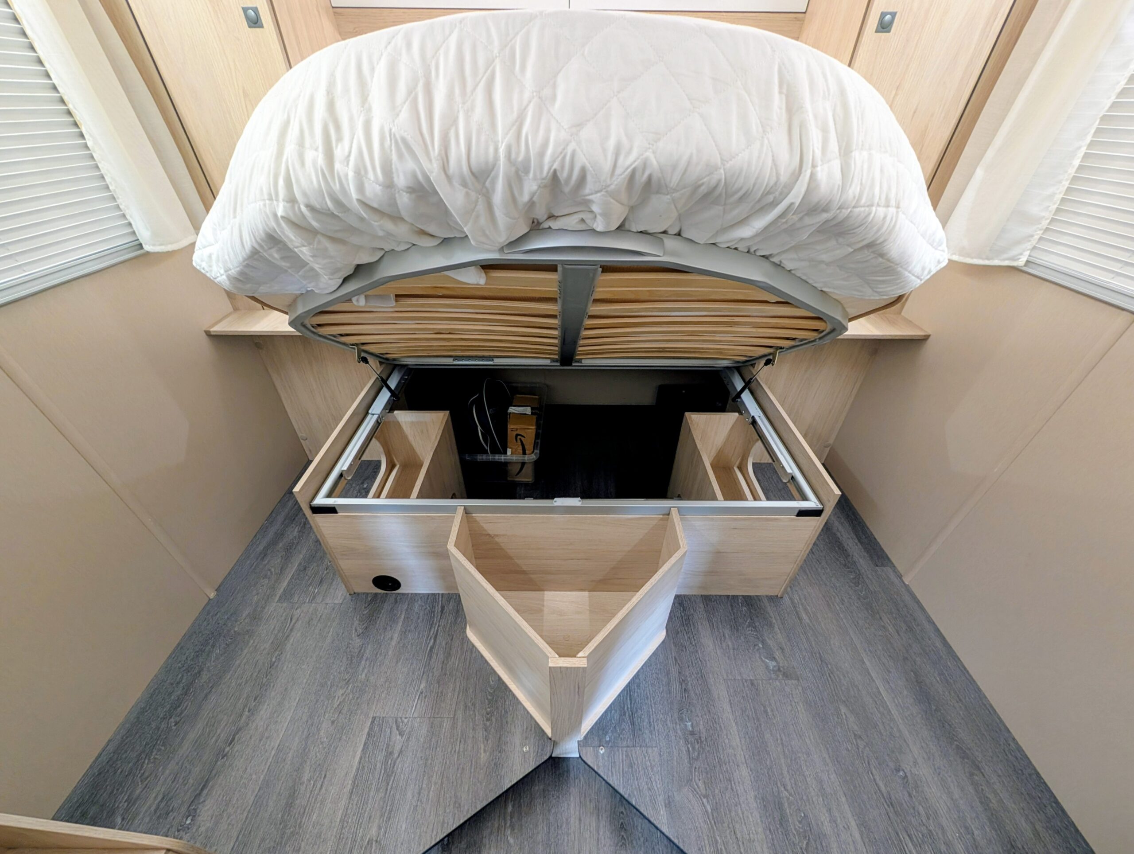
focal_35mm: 12
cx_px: 567
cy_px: 427
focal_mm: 2.02
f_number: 1.7
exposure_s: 1/25
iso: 161
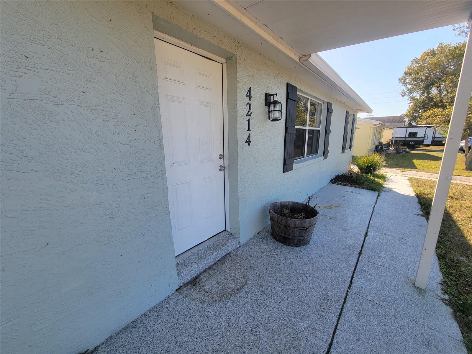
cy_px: 177
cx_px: 236
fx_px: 177
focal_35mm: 13
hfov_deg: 106.2
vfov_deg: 89.9
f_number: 2.2
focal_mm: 2.2
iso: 50
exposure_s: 1/525
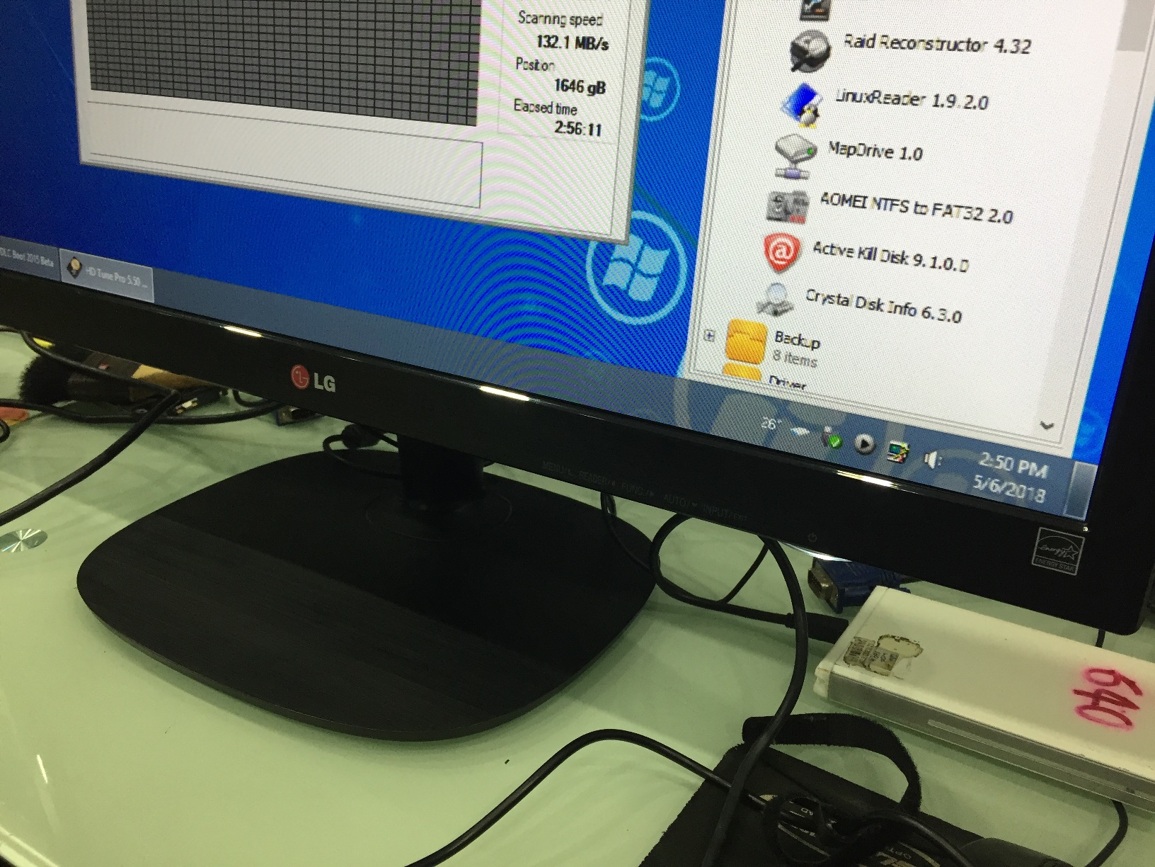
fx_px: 968
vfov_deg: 48.2
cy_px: 434
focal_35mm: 29
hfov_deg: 61.7
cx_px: 578
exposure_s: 1/33
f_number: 2.2
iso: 50
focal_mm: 4.15
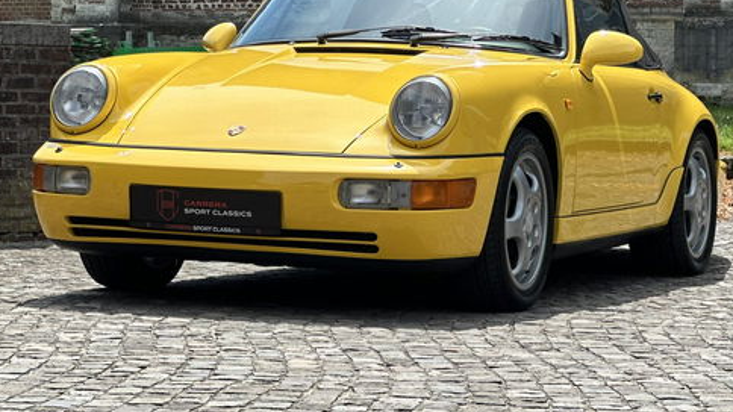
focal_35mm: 133
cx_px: 377
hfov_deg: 16.1
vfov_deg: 9.1
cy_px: 114
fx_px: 2584
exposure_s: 1/508
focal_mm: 9
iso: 32
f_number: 2.8
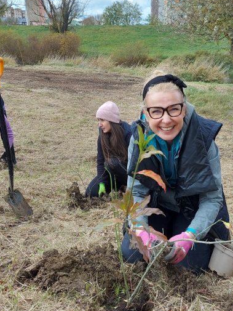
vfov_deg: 48.8
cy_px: 178
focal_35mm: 38
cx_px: 160
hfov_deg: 37.2
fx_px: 341
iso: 32
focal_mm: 5.23
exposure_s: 1/162
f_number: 1.8
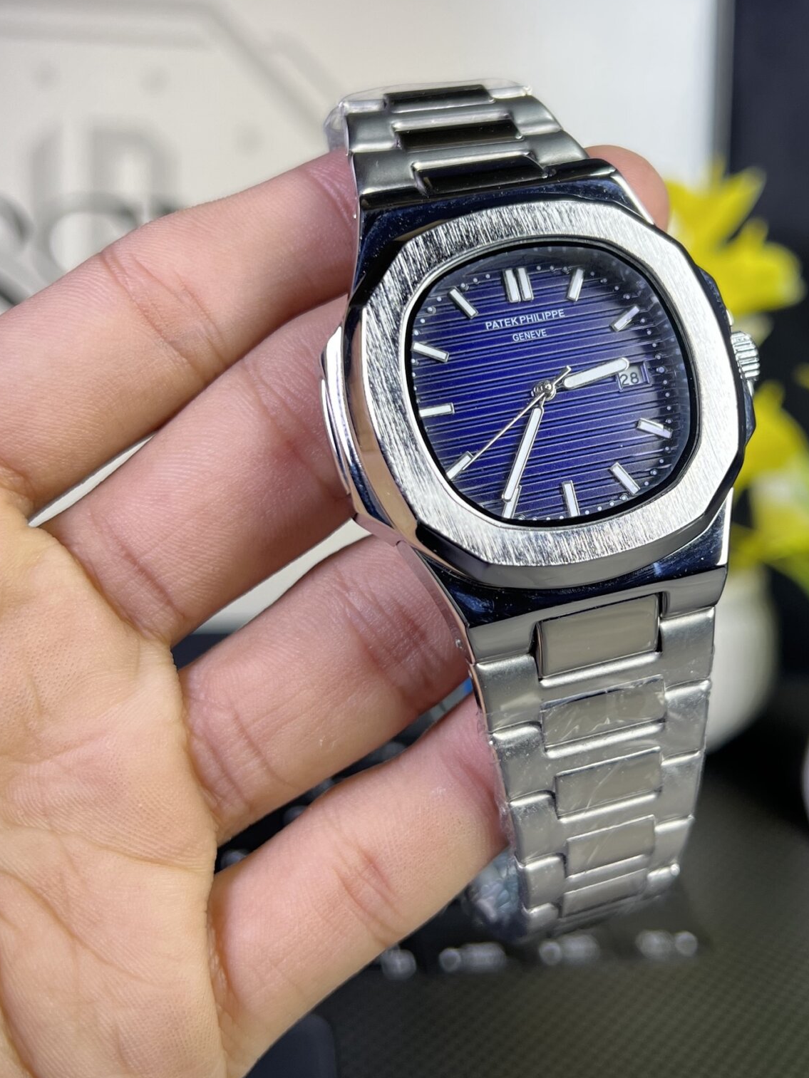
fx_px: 1371
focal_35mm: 44
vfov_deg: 42.9
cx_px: 539
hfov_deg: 32.6
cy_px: 480
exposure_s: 1/100
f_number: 1.5
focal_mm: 5.7
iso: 40
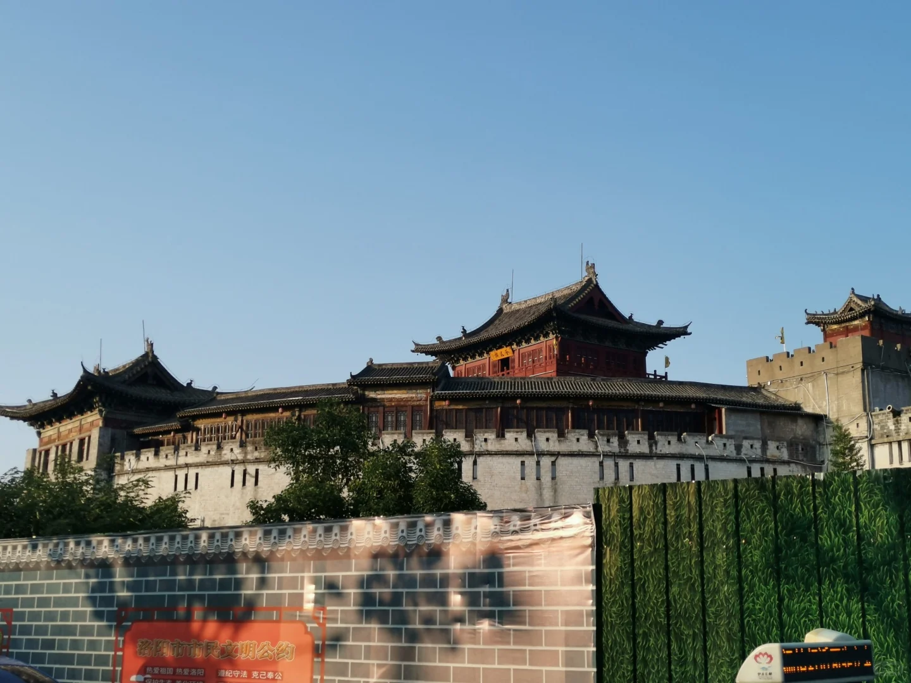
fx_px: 1263
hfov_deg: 39.7
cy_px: 342
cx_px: 456
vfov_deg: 30.3
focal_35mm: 48
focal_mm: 4.75
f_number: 1.8
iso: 50
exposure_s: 1/833
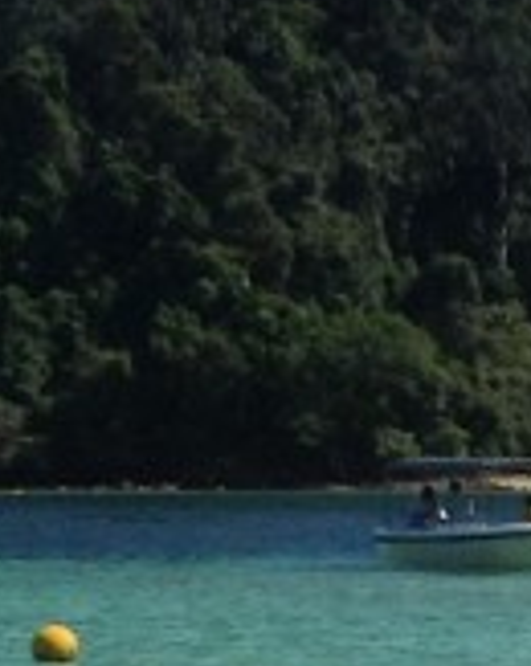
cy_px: 580
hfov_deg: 7.3
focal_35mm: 202
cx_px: 1144
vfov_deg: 9.5
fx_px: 3976
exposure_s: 1/1931
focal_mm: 3.3
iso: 32
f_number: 2.4
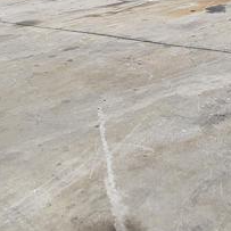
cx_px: 198
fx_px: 438
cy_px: -104
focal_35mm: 58
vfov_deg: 24.1
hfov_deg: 28.6
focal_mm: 1.74
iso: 32
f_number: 2.2
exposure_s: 1/1202
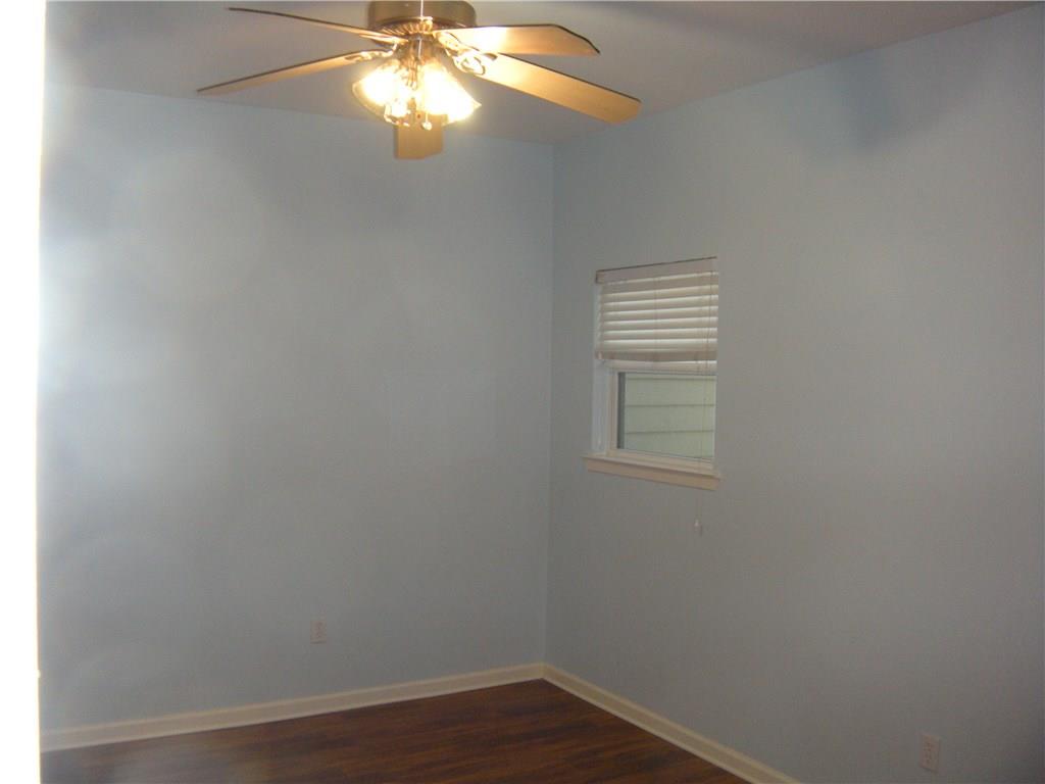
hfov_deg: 52.6
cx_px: 522
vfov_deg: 40.7
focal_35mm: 35
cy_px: 392
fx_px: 1057
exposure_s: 1/31.7
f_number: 3.8
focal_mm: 5.9
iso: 200
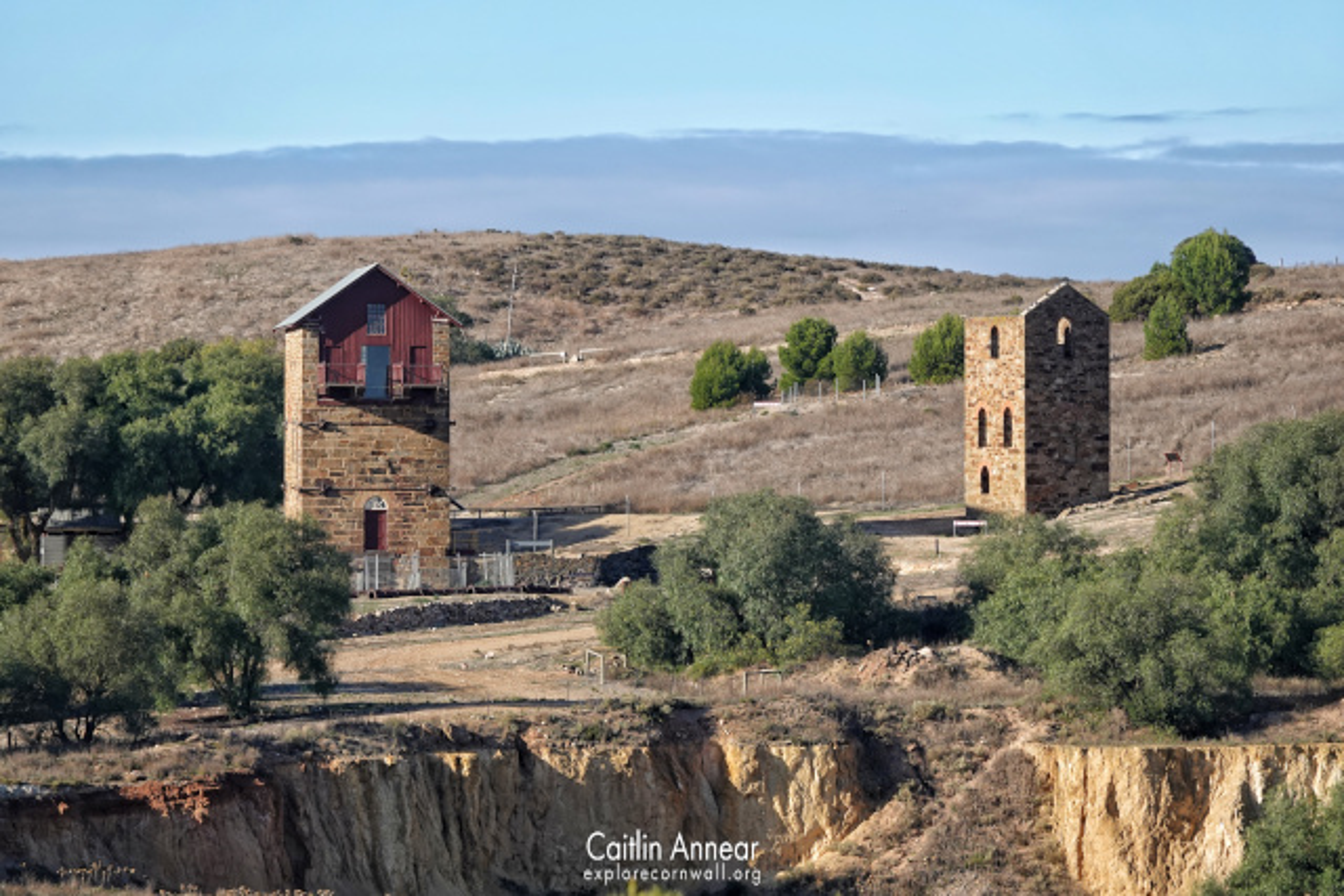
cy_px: 448
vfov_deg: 5.0
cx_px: 672
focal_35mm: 277
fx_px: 10343
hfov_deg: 7.4
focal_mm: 101.58
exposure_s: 1/640
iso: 100
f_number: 4
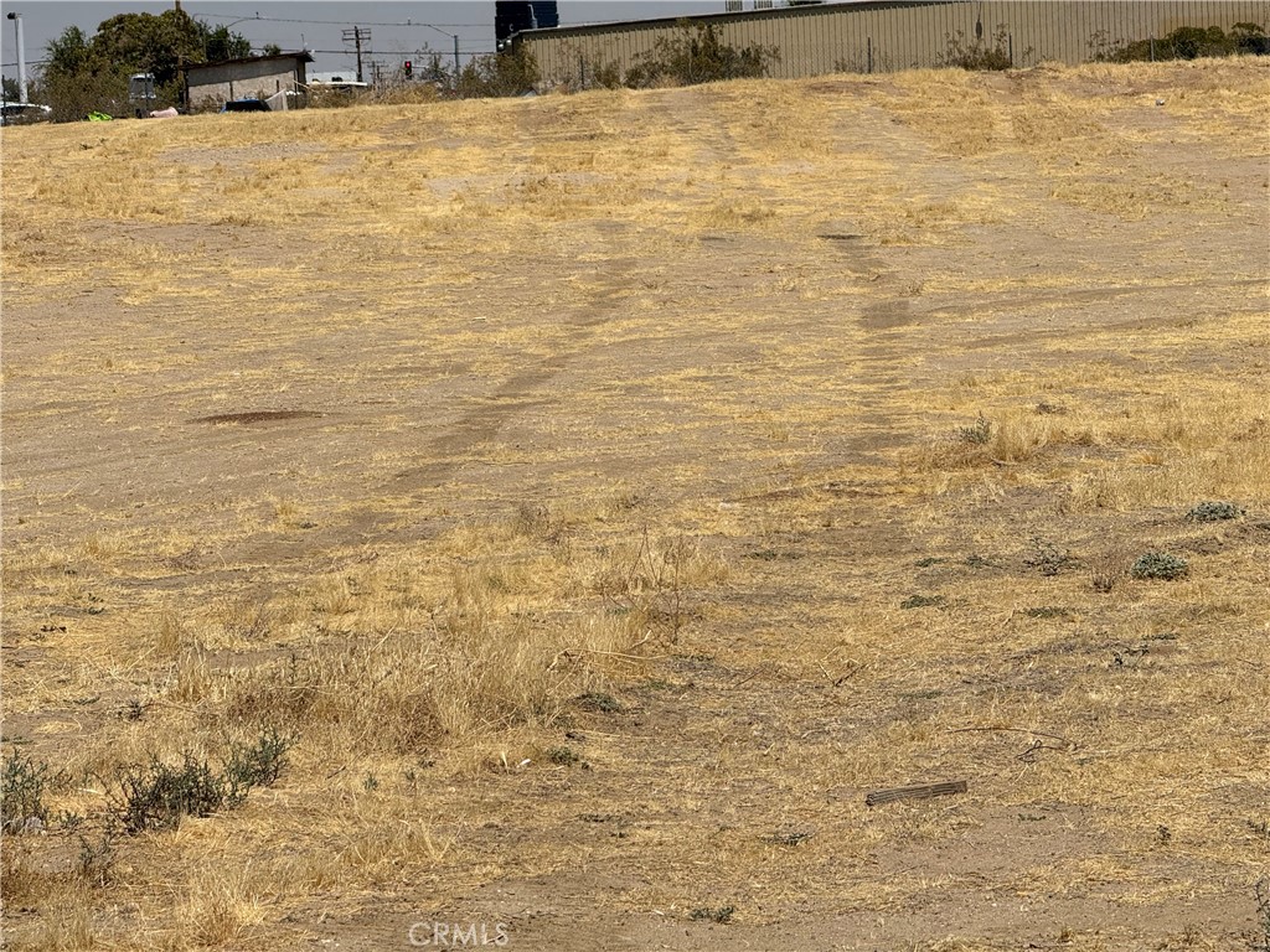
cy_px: 476
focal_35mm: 120
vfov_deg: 12.3
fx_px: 4403
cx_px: 635
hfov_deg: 16.4
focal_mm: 15.66
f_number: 2.8
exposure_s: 1/3891
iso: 50
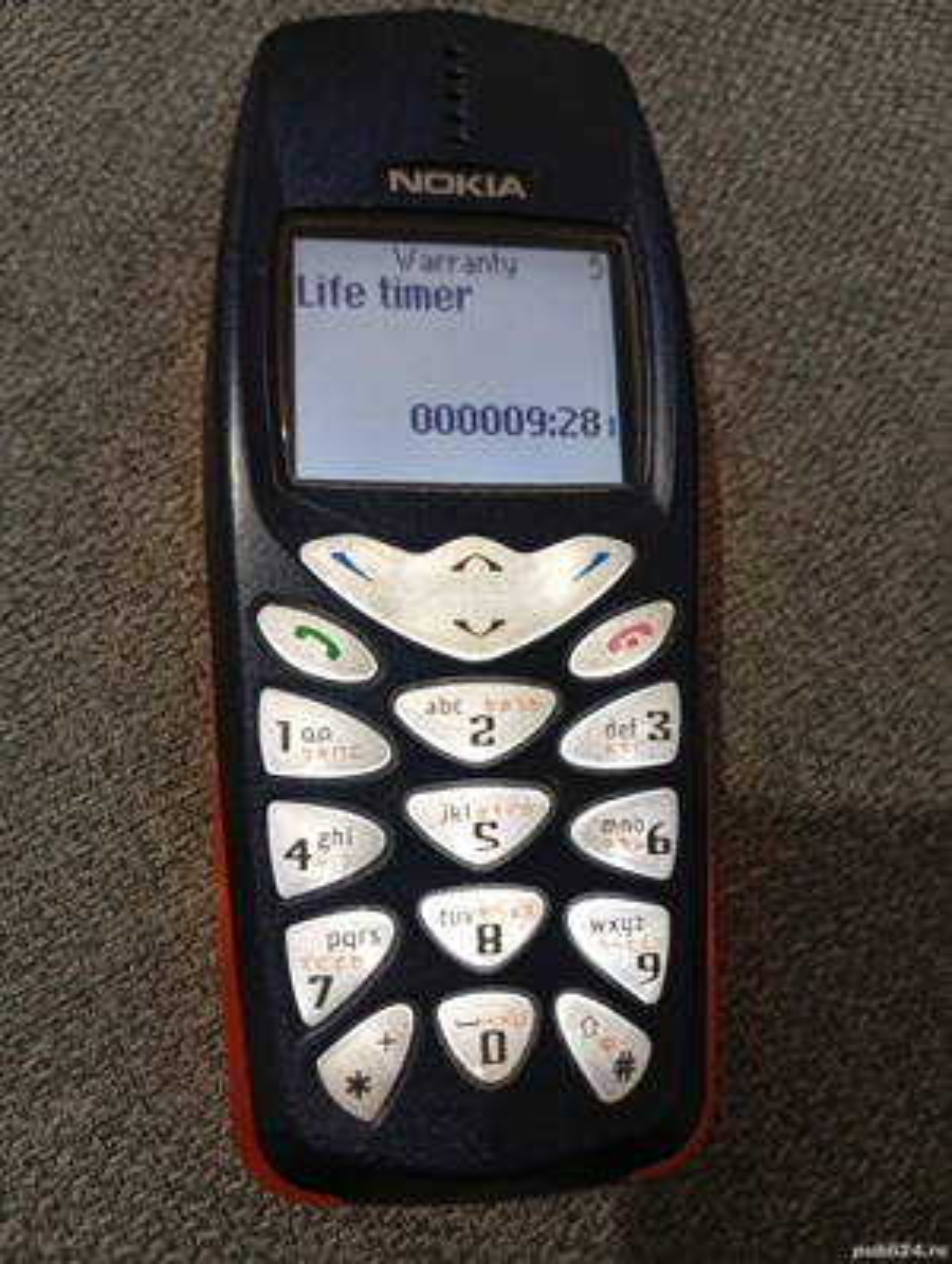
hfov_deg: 51.5
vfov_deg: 65.2
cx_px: 476
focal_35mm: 27
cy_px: 632
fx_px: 987
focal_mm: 3.98
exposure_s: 1/20
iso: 749
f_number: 1.8
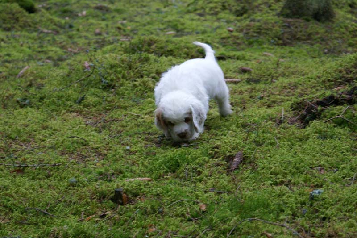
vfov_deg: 13.0
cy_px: 119
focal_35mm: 105
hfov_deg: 19.5
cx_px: 178
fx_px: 1041
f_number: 5.6
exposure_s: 1/60
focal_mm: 70
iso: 400
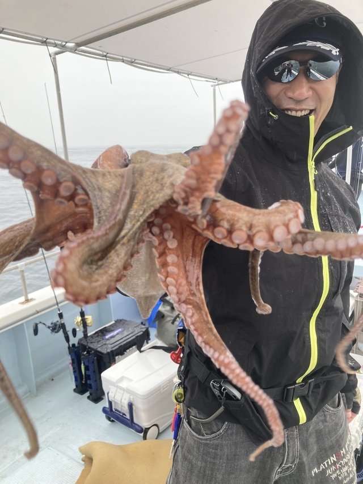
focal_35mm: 28
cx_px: 182
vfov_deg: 63.5
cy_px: 242
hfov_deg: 49.7
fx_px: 392
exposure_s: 1/131
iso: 20
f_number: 1.8
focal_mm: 3.99
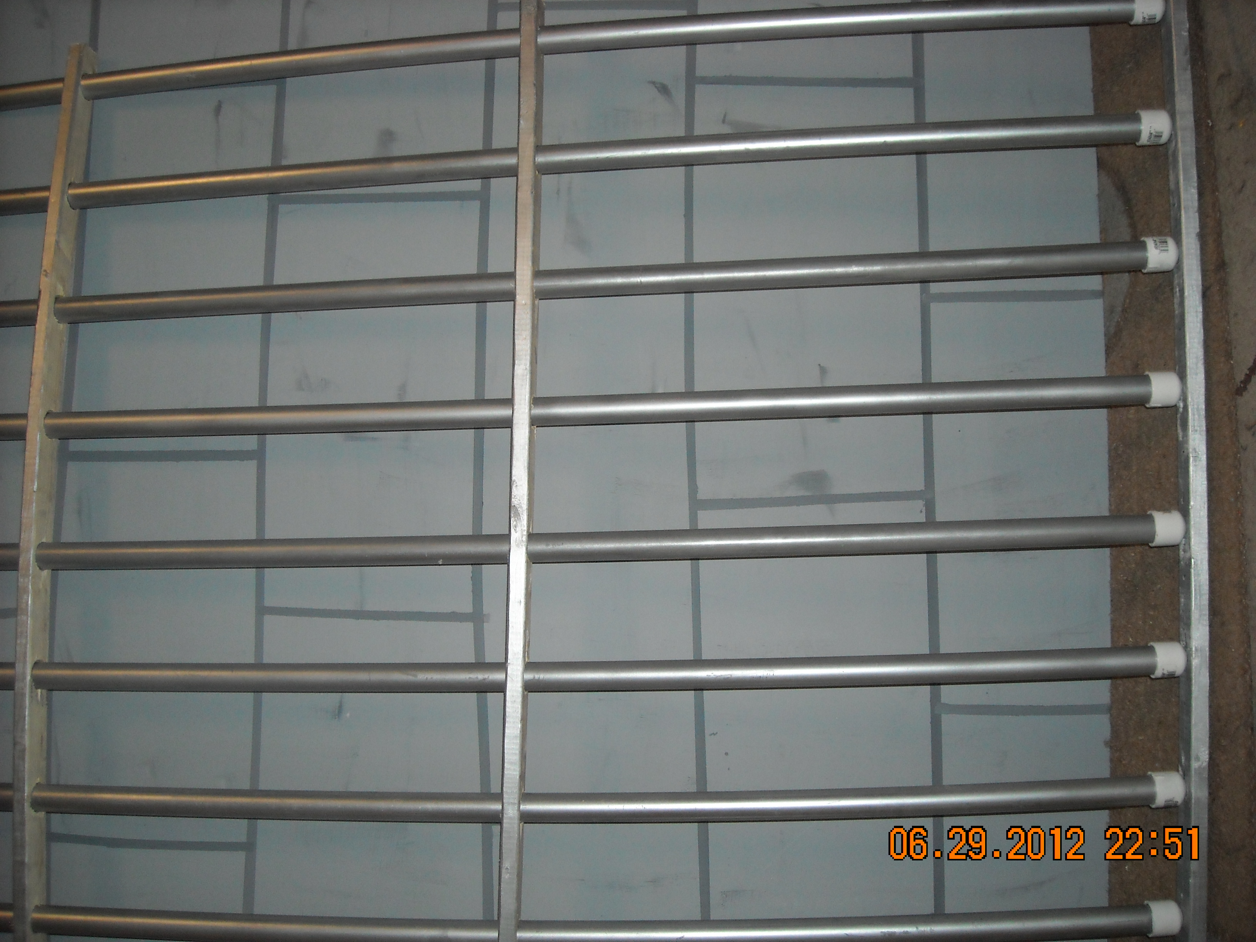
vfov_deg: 40.7
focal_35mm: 35
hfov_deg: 52.6
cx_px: 628
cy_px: 471
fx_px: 1270
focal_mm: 5.7
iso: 200
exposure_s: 1/60
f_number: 2.8
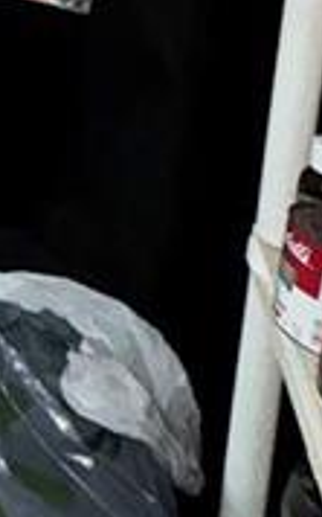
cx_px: -444
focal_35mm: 64
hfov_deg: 14.1
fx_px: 900
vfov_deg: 24.1
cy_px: -288
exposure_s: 1/54
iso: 200
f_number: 2.2
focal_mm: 2.22
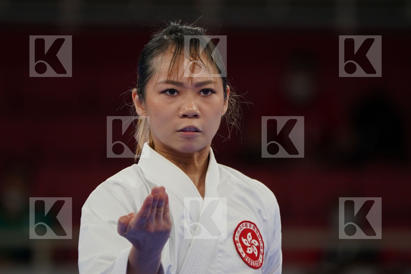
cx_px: 206
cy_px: 137
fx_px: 6849
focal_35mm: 600
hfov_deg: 3.4
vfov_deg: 2.3
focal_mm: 400
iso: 1000
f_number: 5.6
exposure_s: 1/500
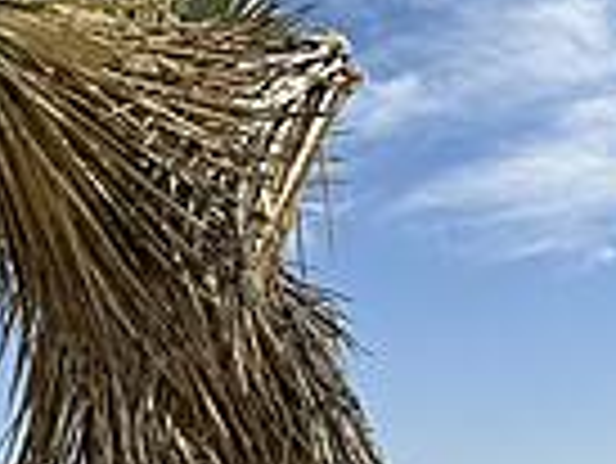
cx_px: -4
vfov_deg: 21.0
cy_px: 185
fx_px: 1247
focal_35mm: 70
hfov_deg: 26.3
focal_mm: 6.86
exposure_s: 1/6623
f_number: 1.78
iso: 80
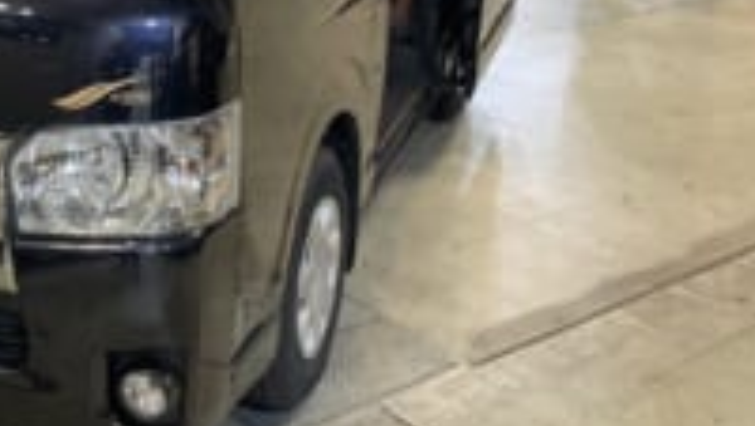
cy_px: -47
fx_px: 1062
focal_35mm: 53
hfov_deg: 36.9
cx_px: 92
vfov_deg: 21.5
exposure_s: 1/50
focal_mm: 4.2
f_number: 1.6
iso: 200
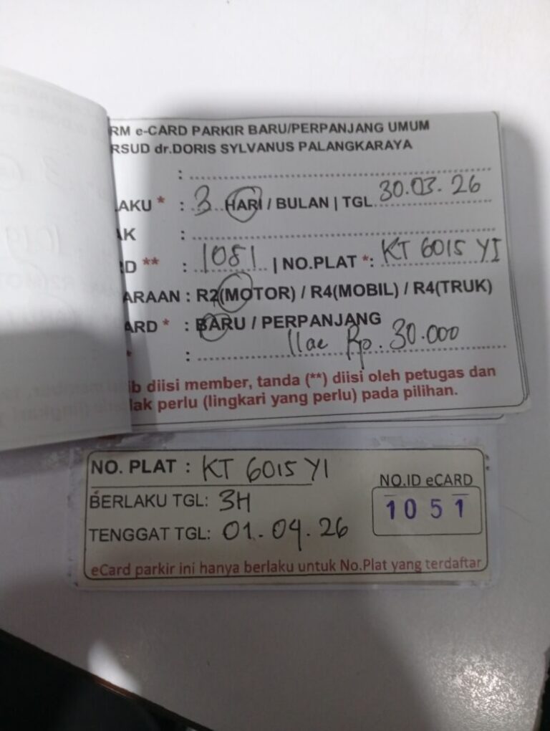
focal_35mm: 27
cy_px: 366
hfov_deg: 51.5
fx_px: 571
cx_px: 275
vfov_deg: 65.2
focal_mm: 3.98
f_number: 1.8
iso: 944
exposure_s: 1/20
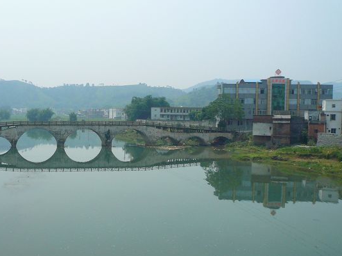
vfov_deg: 34.3
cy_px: 149
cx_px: 96
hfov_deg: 43.7
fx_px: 415
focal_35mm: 42
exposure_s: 1/320
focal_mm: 4.6
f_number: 8
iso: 100
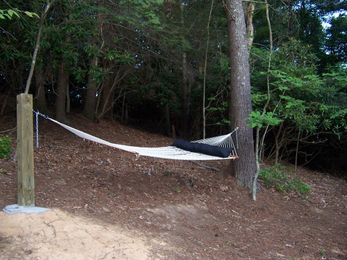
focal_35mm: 33
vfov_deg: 42.9
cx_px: 174
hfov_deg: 55.4
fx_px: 331
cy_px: 130
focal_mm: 5.5
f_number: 2.8
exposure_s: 1/60
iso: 140
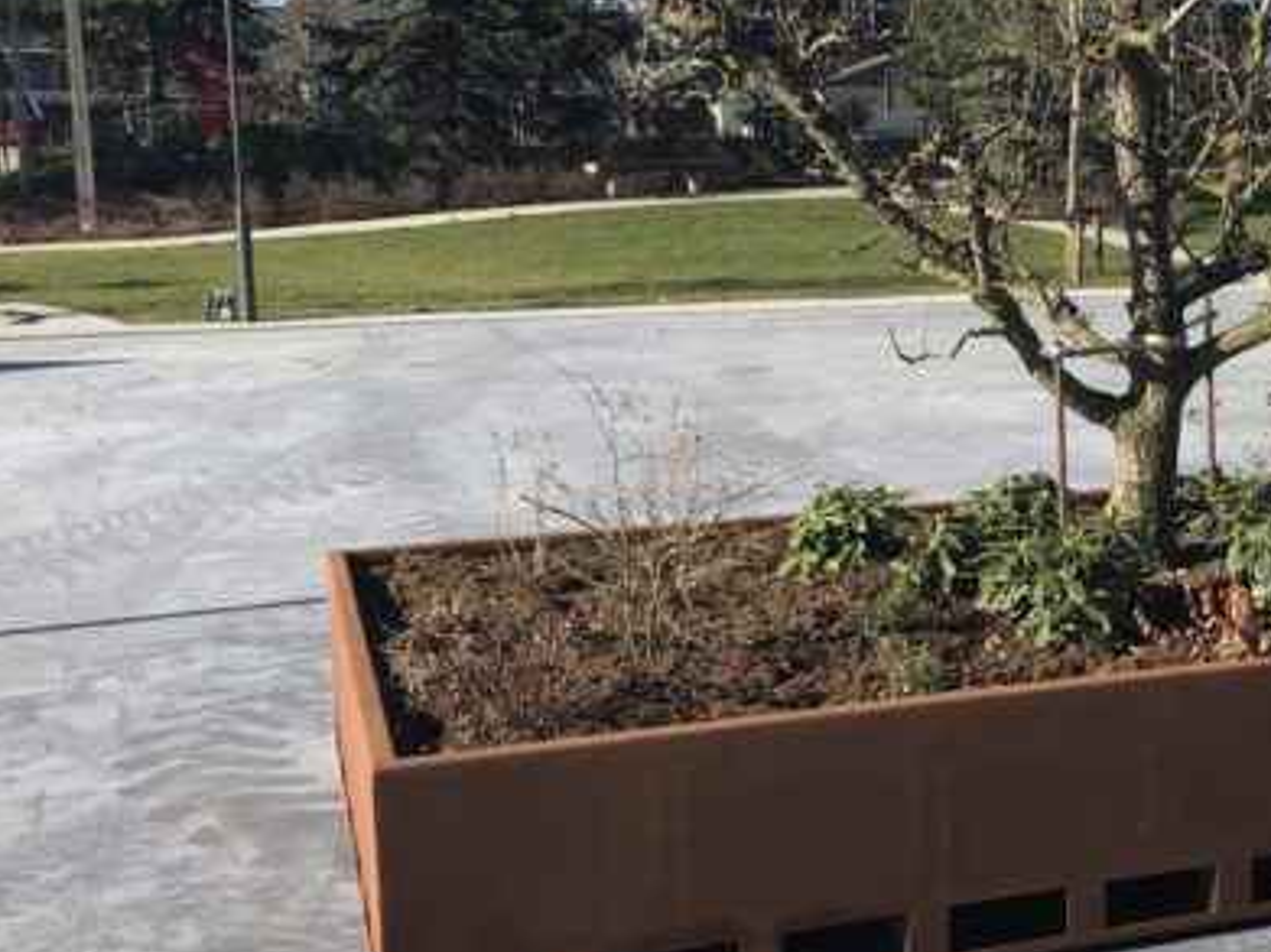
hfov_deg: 33.5
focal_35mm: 55
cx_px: 1086
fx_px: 2019
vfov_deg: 26.5
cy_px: 432
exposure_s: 1/1681
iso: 20
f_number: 1.8
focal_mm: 3.99
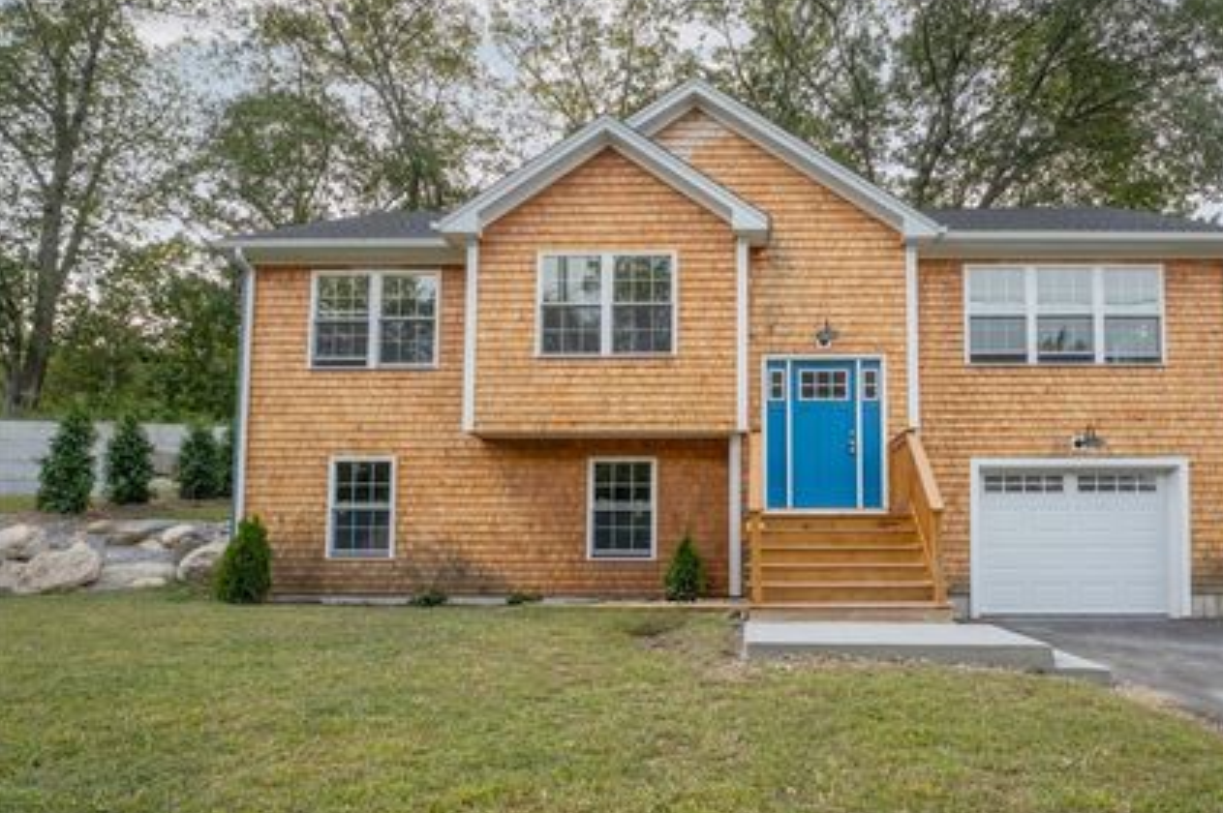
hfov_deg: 83.4
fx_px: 677
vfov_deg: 62.0
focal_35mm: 20
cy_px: 391
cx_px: 720
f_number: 9
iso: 200
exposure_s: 1/400
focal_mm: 16.8
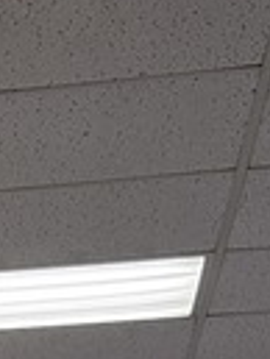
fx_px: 1983
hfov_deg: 6.9
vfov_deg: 7.9
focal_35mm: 191
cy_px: 1294
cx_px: -598
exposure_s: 1/120
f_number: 1.78
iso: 200
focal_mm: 6.76
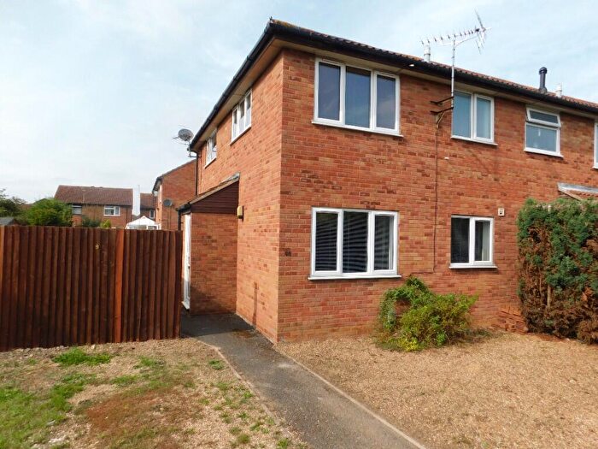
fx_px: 397
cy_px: 224
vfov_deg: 58.9
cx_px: 299
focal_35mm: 23
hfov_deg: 73.9
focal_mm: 4
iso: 125
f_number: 3
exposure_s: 1/1000
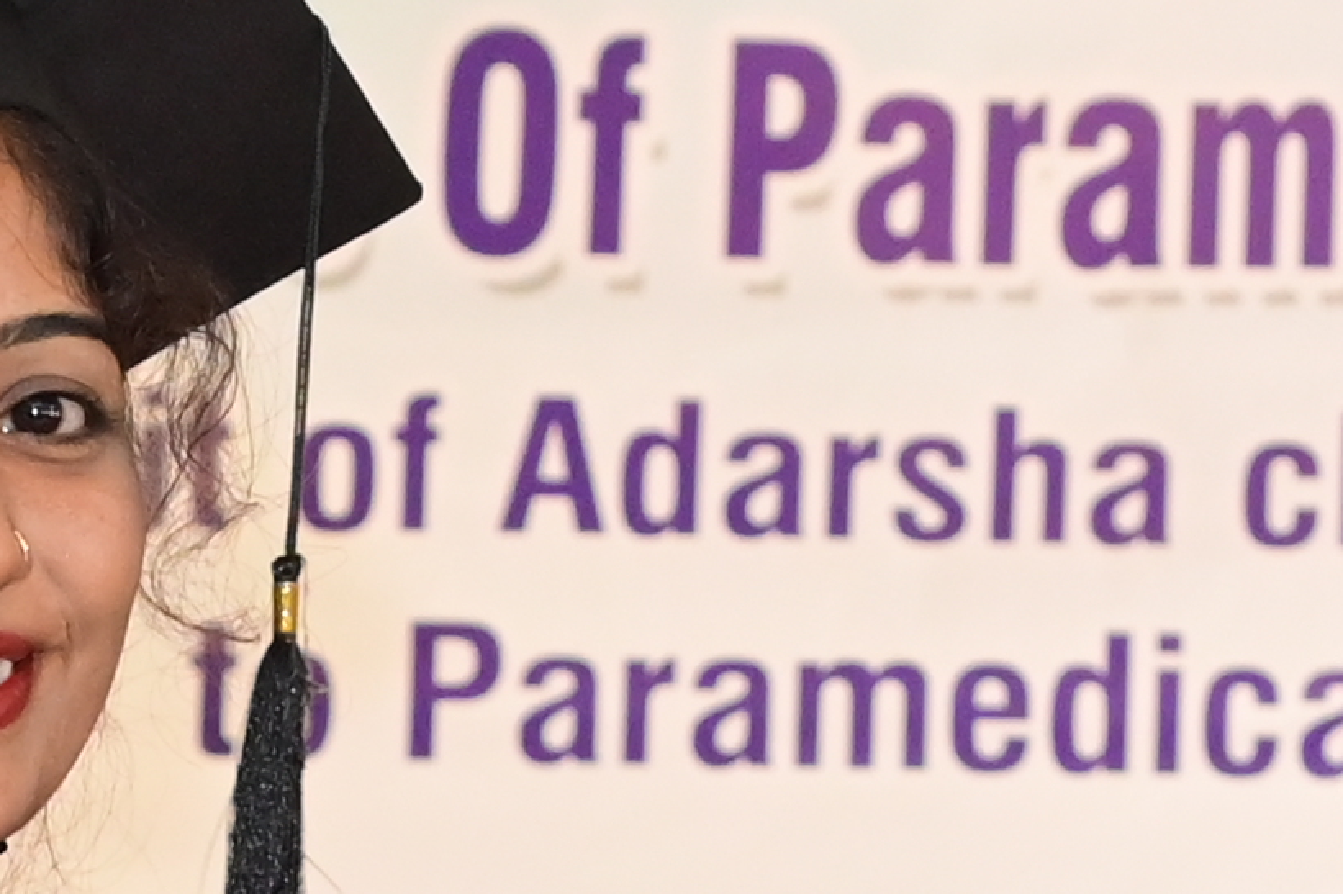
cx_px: 796
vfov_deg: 4.2
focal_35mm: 317
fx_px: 11821
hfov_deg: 6.5
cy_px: 2099
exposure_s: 1/125
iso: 2500
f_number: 5.6
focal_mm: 43
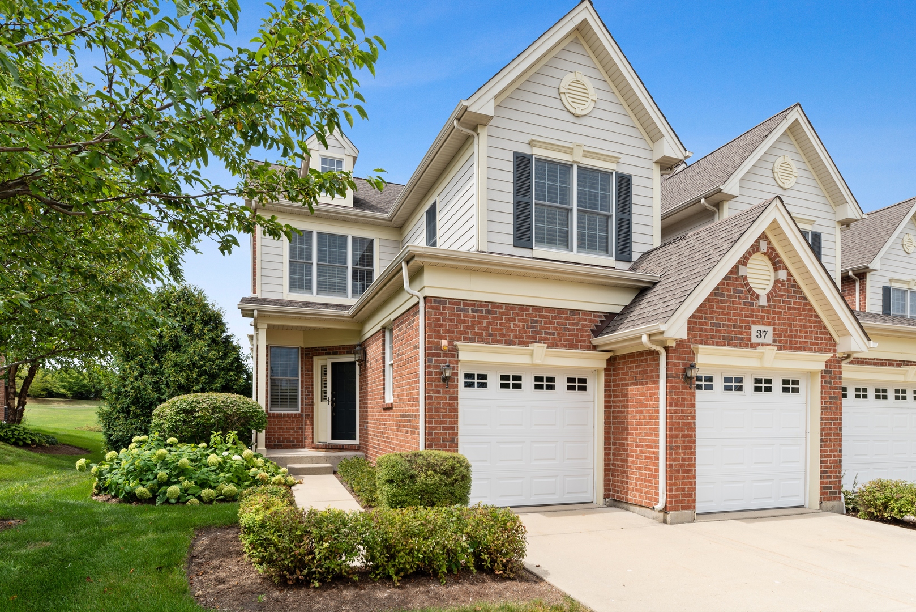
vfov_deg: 64.6
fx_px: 484
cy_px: 306
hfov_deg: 86.9
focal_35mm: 19
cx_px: 458
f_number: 9
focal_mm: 19
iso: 100
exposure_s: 1/125
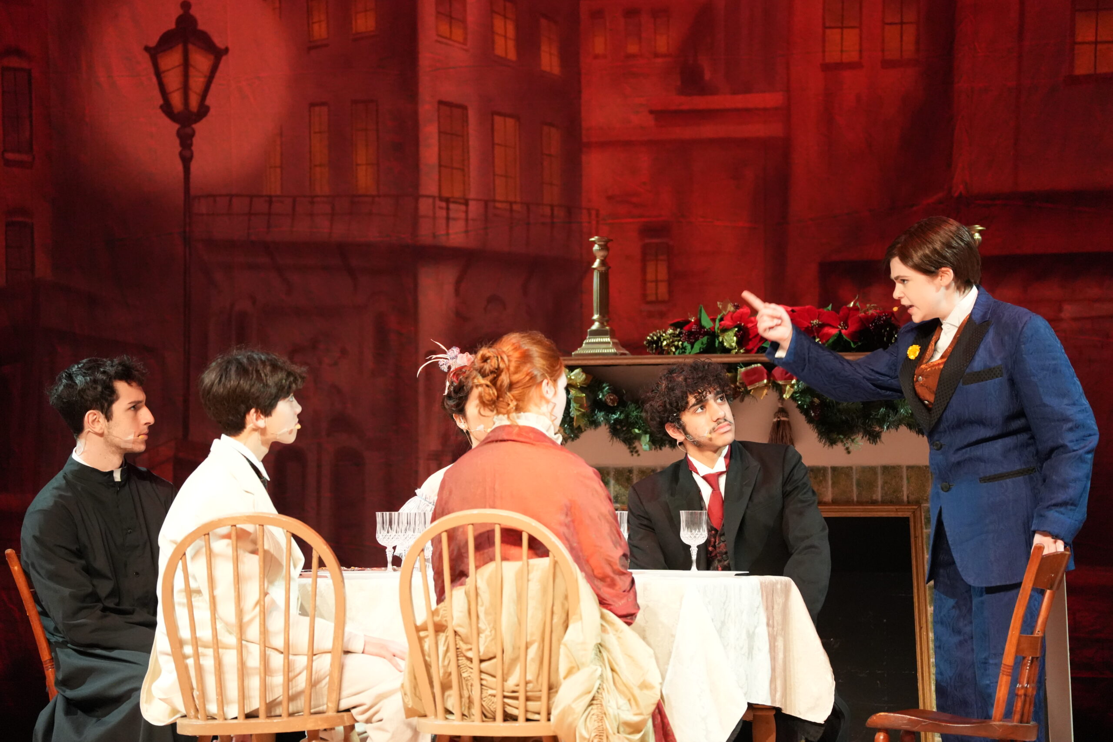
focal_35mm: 186
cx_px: 556
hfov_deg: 11.1
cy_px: 371
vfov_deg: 7.4
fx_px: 5750
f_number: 5.6
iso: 8000
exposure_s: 1/200
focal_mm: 186
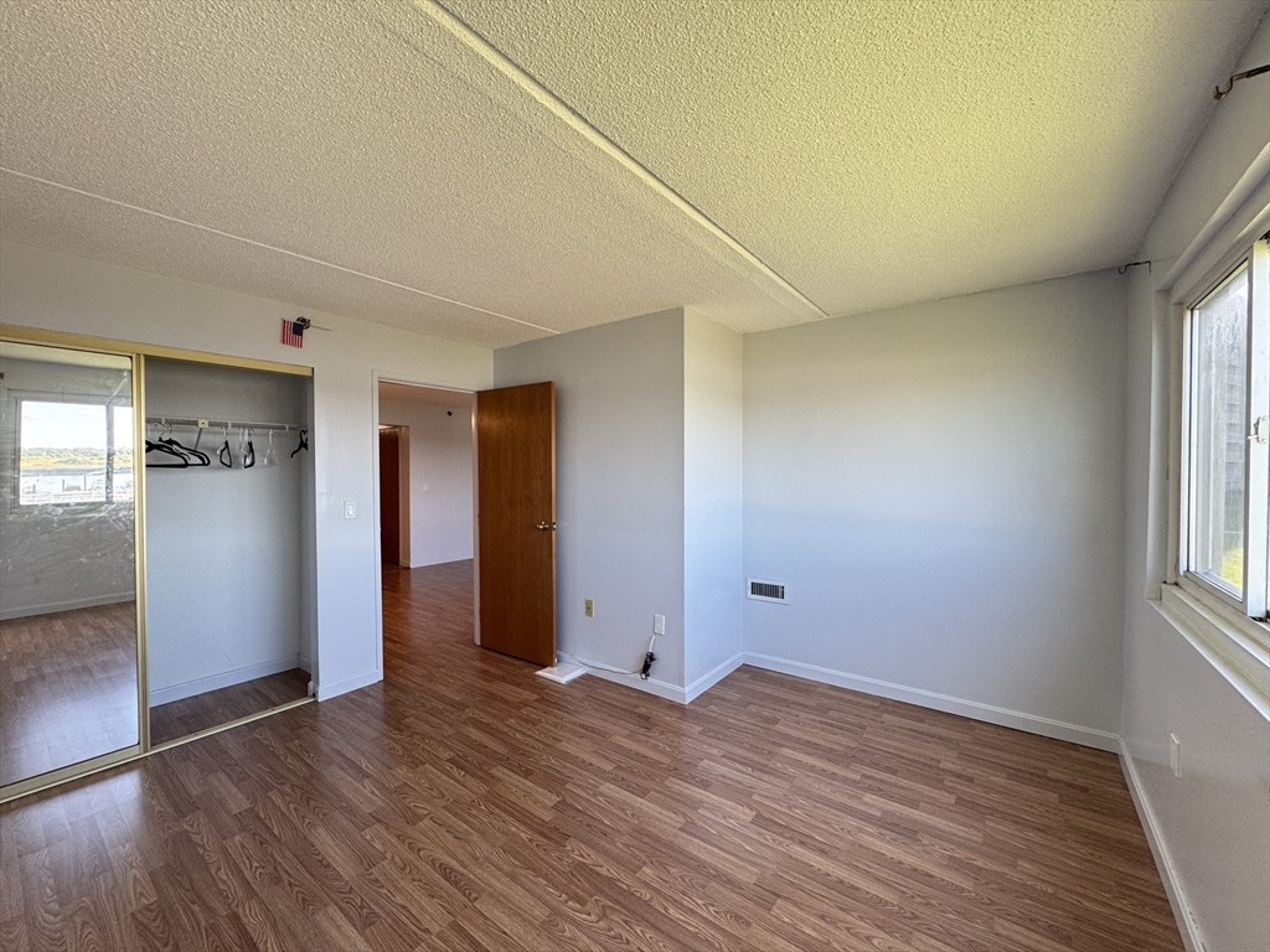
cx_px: 635
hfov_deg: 102.1
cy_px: 476
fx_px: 514
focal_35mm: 14
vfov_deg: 85.7
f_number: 2.2
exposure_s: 1/120
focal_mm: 2.22
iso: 160
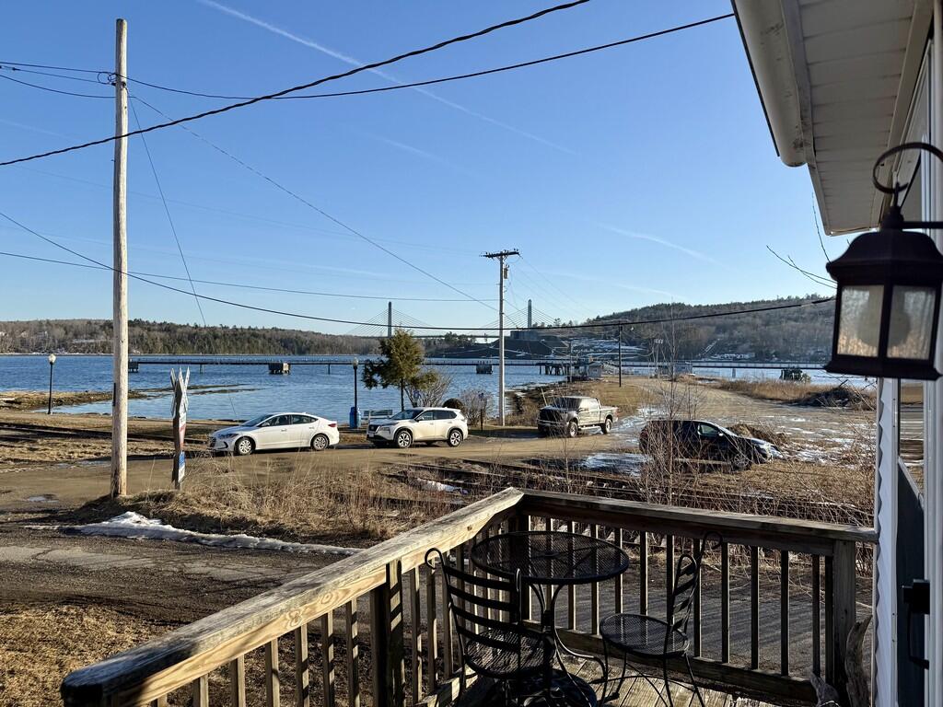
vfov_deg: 56.8
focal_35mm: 24
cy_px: 354
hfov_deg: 71.6
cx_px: 472
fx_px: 654
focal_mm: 6.76
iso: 80
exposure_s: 1/4167
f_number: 1.78
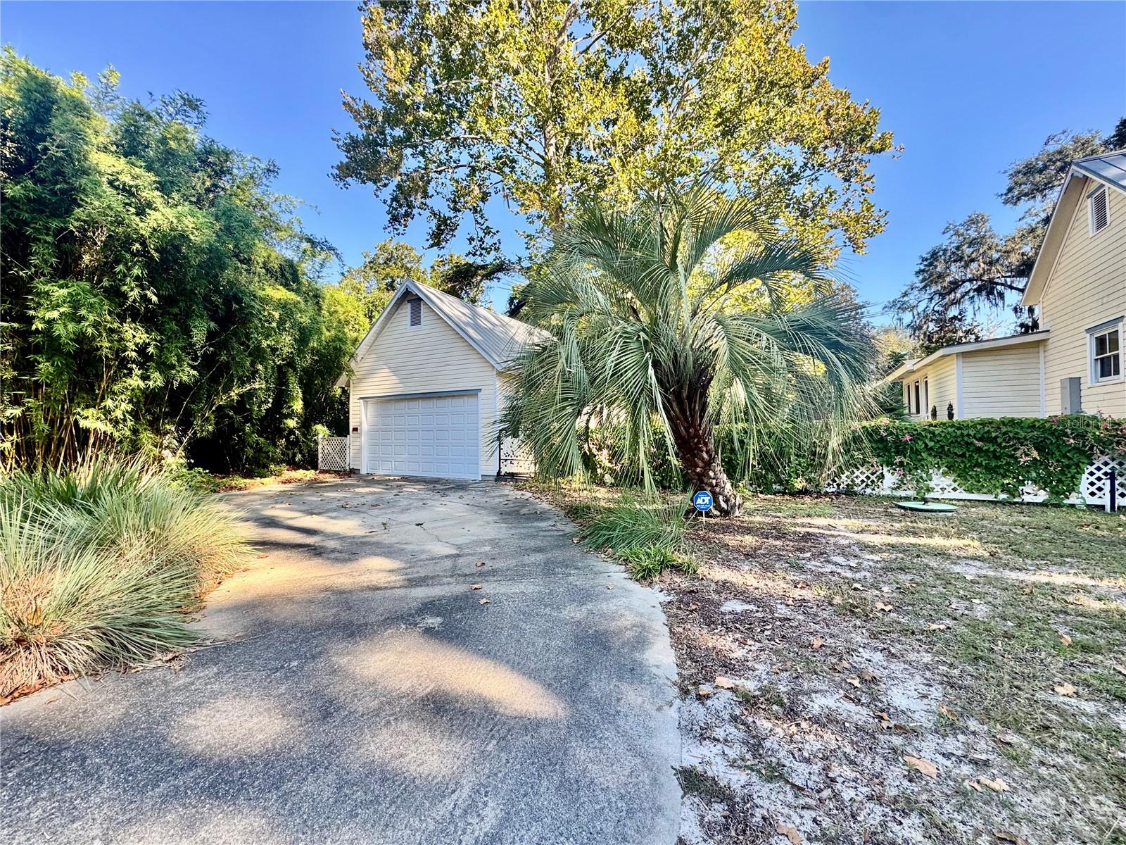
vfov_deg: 85.7
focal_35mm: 14
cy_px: 422
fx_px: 455
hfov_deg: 102.1
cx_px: 563
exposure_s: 1/190
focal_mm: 2.22
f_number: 2.2
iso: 40
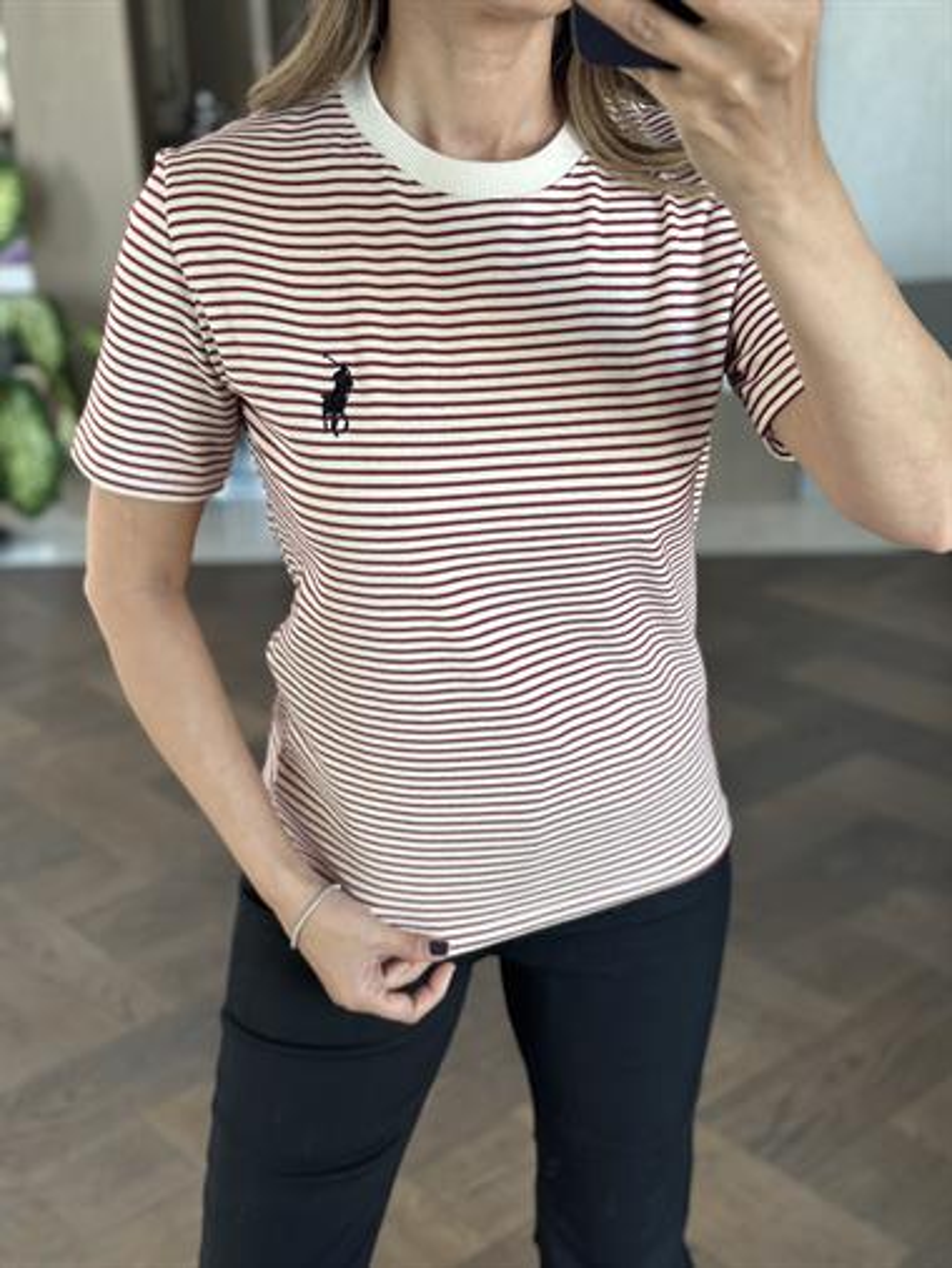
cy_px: 634
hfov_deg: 30.3
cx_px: 476
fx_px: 1759
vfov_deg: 39.6
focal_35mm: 48
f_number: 1.78
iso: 125
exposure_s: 1/67
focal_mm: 6.86
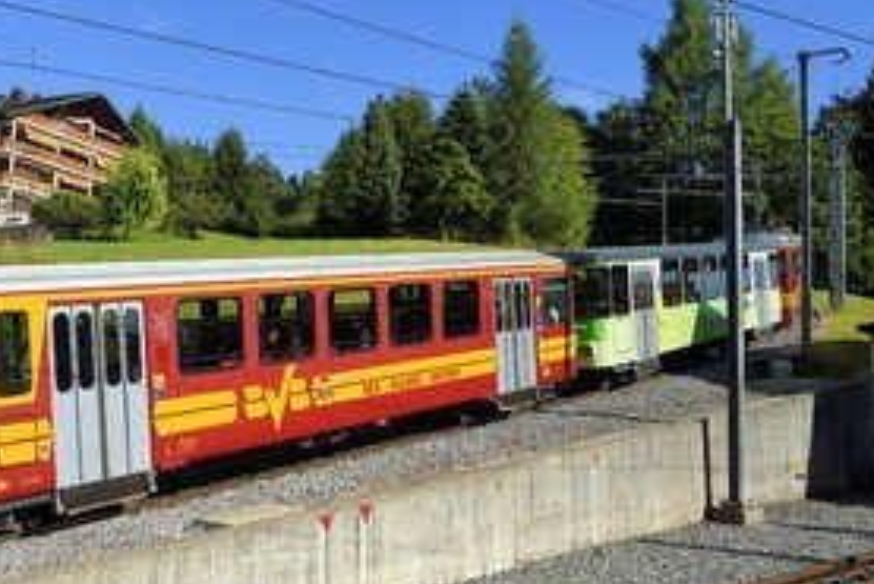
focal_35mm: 44
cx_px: 240
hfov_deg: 43.3
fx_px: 1069
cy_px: 284
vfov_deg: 30.5
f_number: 9
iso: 200
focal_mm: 29
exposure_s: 1/500
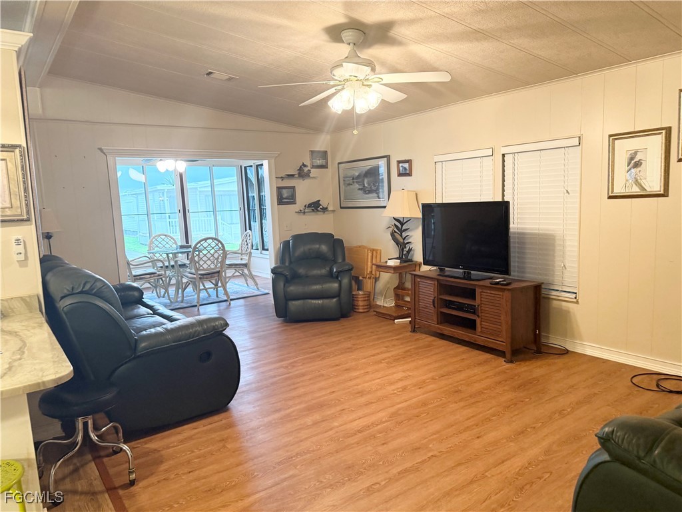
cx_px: 341
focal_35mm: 24
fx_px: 473
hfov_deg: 71.6
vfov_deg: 56.8
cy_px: 256
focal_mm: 6.76
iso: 250
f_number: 1.78
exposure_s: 1/60
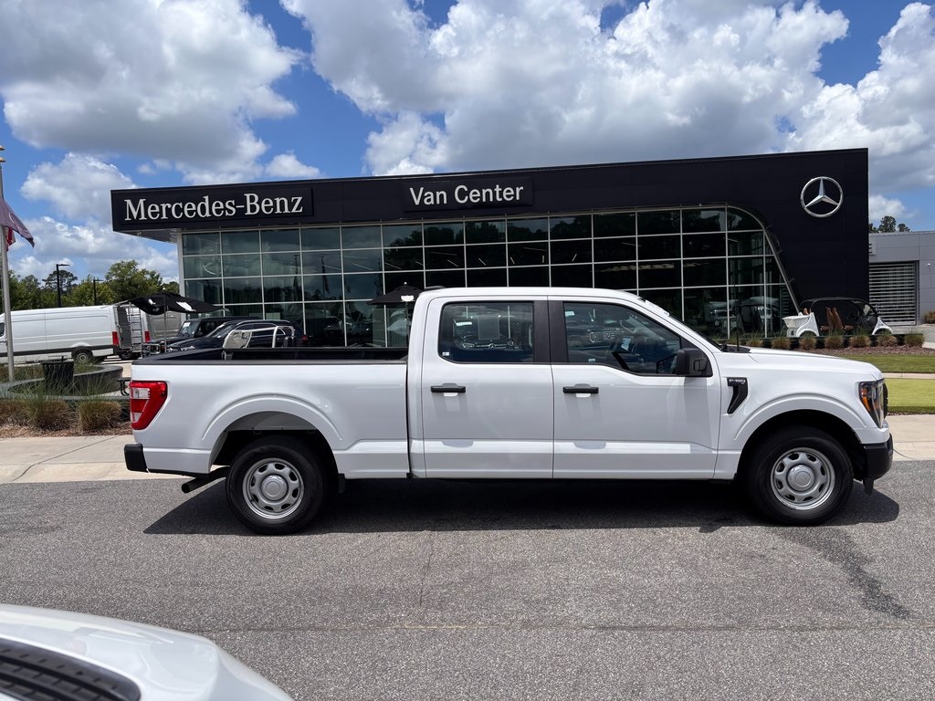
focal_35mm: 26
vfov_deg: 53.1
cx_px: 468
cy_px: 350
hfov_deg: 67.3
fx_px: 702
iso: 50
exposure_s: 1/5618
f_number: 1.6
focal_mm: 5.96
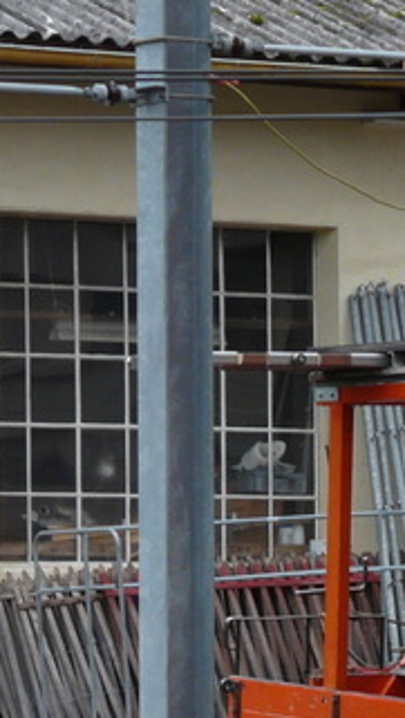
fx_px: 5107
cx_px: 913
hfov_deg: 4.5
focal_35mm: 268
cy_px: 660
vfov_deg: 8.0
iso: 100
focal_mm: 12.9
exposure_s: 1/200
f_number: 4
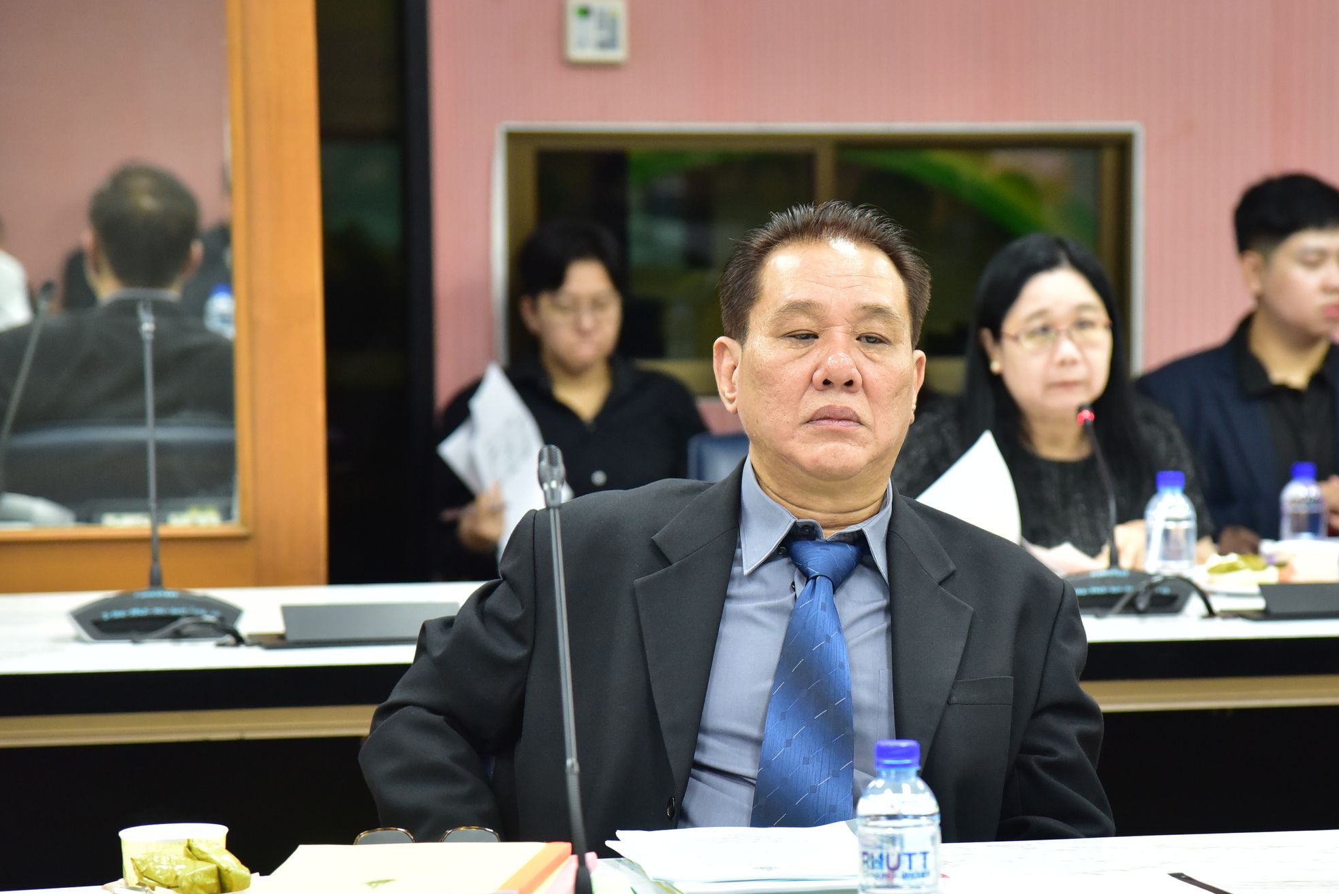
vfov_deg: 9.0
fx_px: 5654
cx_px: 811
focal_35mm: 152
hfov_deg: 13.5
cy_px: 475
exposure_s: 1/125
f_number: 5
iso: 2500
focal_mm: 120
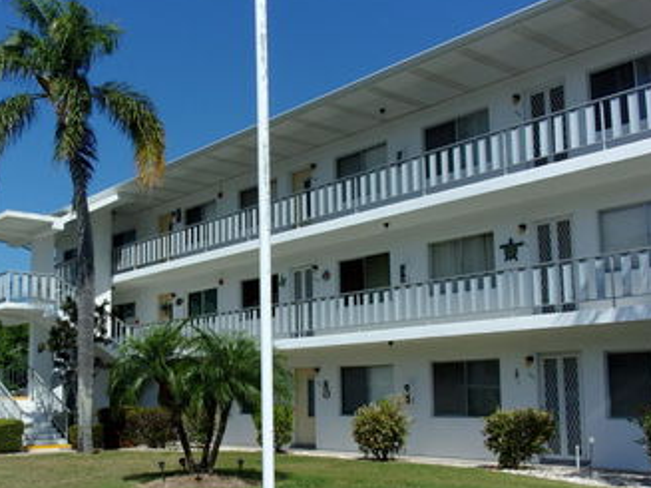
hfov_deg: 40.1
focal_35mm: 47
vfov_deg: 30.8
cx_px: 240
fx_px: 884
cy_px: 289
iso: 80
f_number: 11.8
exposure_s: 1/150
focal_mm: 6.4
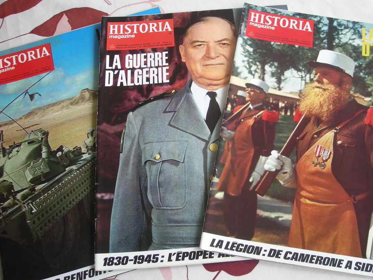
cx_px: 203
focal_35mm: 39
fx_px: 420
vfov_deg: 36.8
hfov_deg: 47.8
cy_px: 135
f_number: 2.8
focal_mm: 5.7
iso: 50
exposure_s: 1/54.7
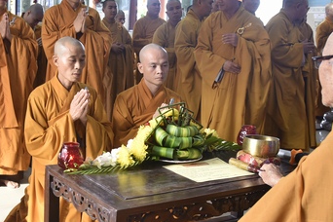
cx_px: 99
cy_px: 124
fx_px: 527
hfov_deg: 34.6
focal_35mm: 57
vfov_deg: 23.8
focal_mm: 30
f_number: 5
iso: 500
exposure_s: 1/40
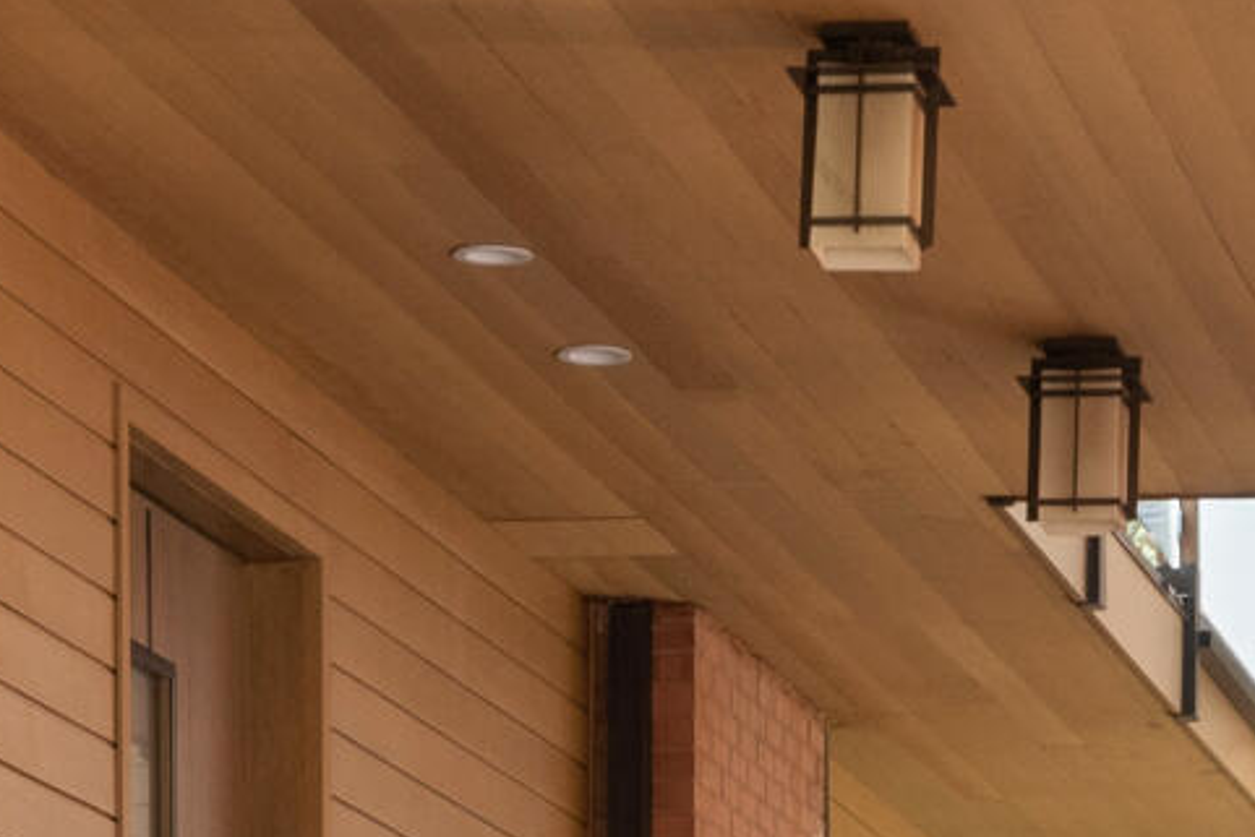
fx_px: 6521
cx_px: 639
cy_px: 1744
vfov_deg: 7.1
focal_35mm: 187
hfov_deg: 11.0
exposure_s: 1/160
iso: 800
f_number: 7.1
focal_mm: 30
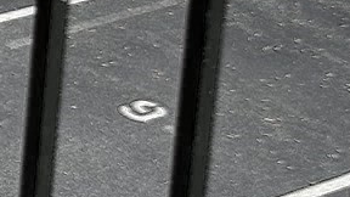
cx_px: -565
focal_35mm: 186
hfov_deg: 9.8
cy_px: -438
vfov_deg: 6.0
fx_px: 1726
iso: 80
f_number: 1.78
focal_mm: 6.86
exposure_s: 1/1095
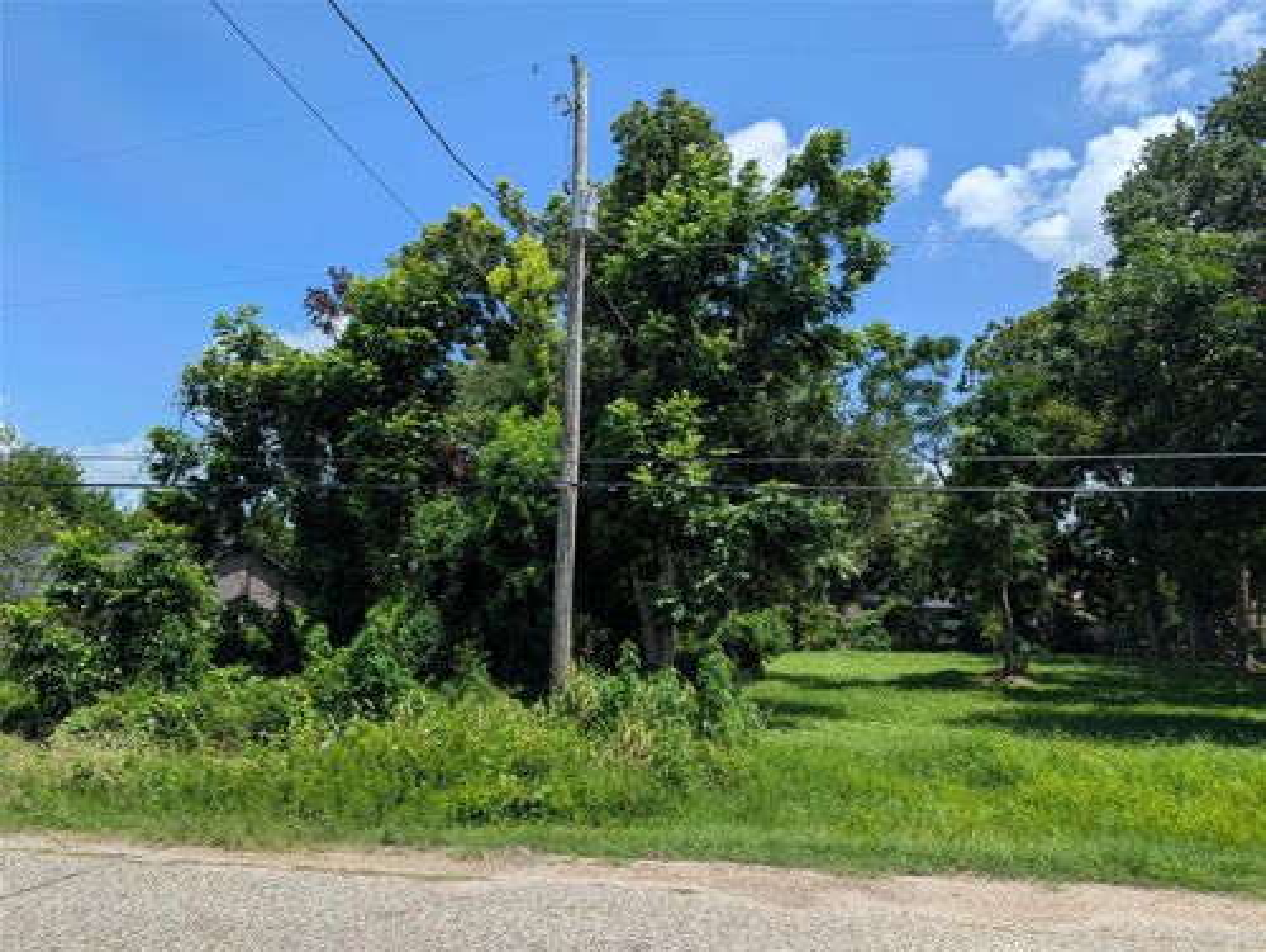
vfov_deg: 56.9
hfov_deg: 71.5
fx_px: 879
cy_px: 476
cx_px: 633
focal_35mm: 24
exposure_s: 1/1770
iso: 39
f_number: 1.85
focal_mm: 6.81
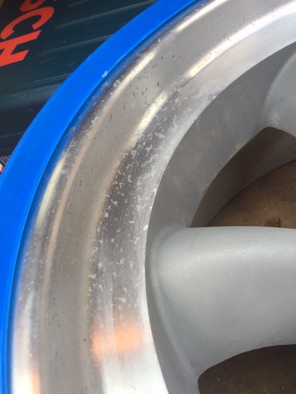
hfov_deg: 48.2
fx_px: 331
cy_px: 197
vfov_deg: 61.7
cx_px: 148
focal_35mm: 29
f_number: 2.2
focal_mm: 4.15
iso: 32
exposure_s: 1/50
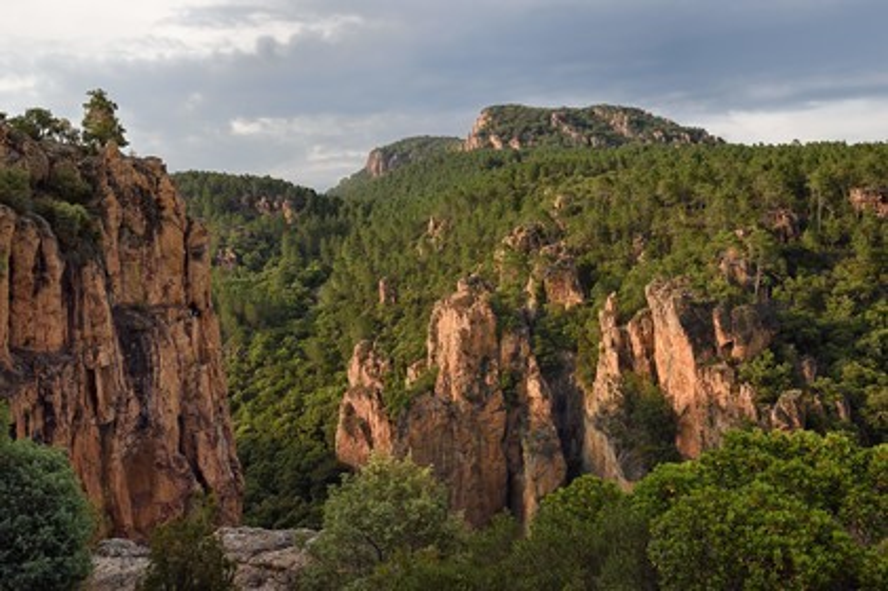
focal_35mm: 38
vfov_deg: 35.0
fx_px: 937
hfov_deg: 50.7
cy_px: 296
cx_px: 444
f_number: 13
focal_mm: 38
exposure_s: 1/200
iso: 400
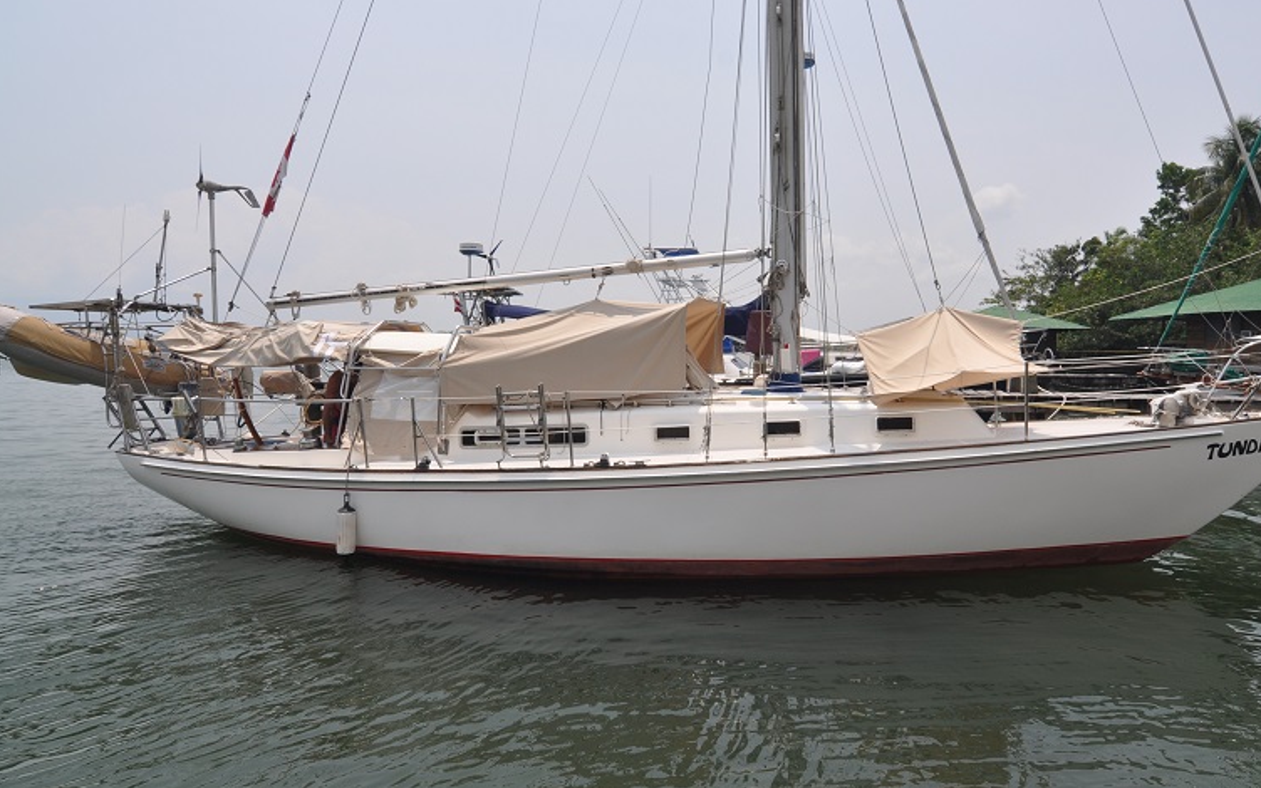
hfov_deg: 76.9
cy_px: 386
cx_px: 701
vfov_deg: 53.0
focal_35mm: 23
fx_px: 790
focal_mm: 12
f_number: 10
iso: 200
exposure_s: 1/400
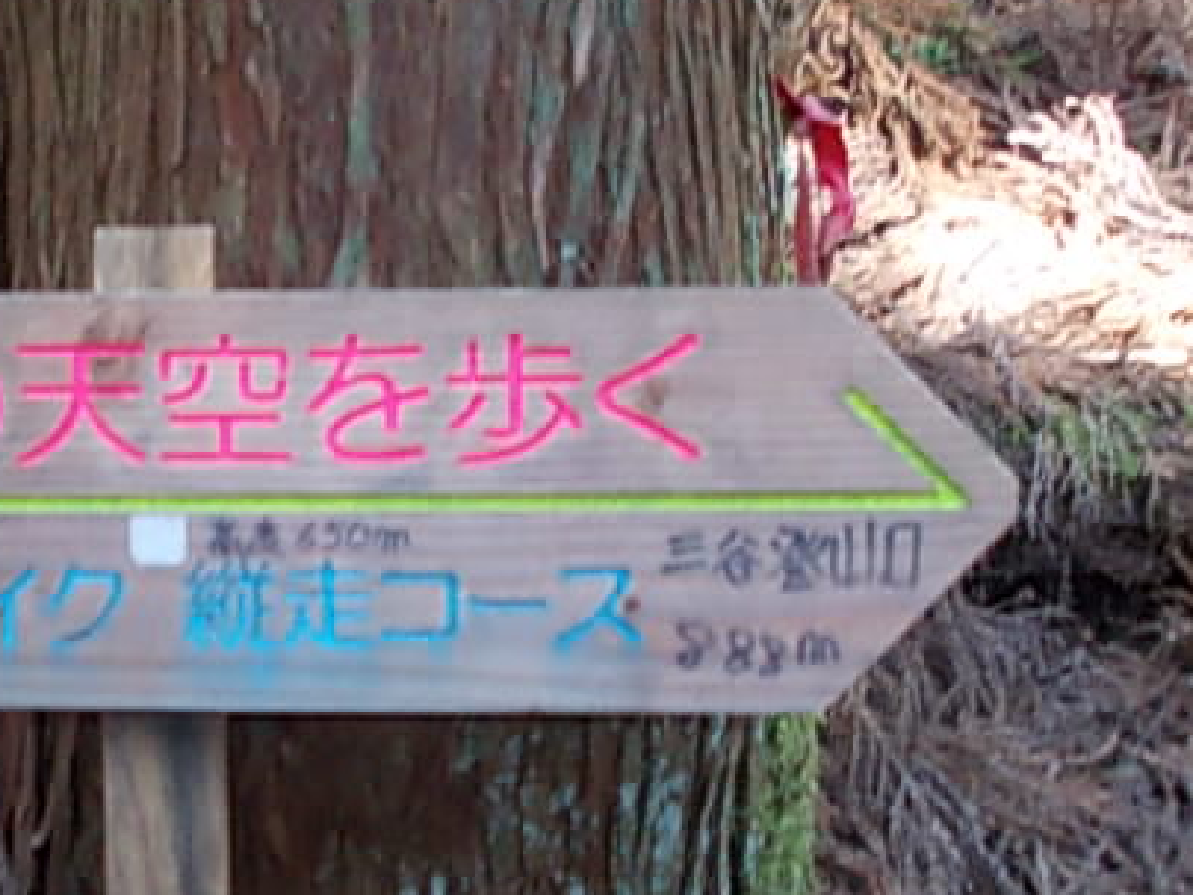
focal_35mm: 71
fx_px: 2447
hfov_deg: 26.9
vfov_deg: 20.7
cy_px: 523
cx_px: 239
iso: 200
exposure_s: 1/25
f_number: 2.7
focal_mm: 4
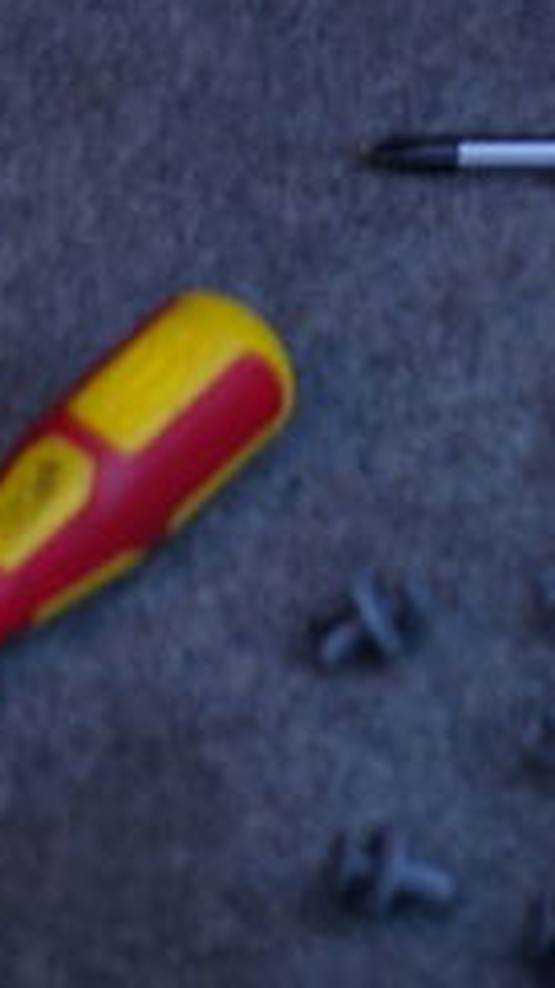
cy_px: 522
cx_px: 523
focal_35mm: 176
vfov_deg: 12.2
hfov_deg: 6.9
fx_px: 4611
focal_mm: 43
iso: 200
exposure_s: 1/6
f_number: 4.5
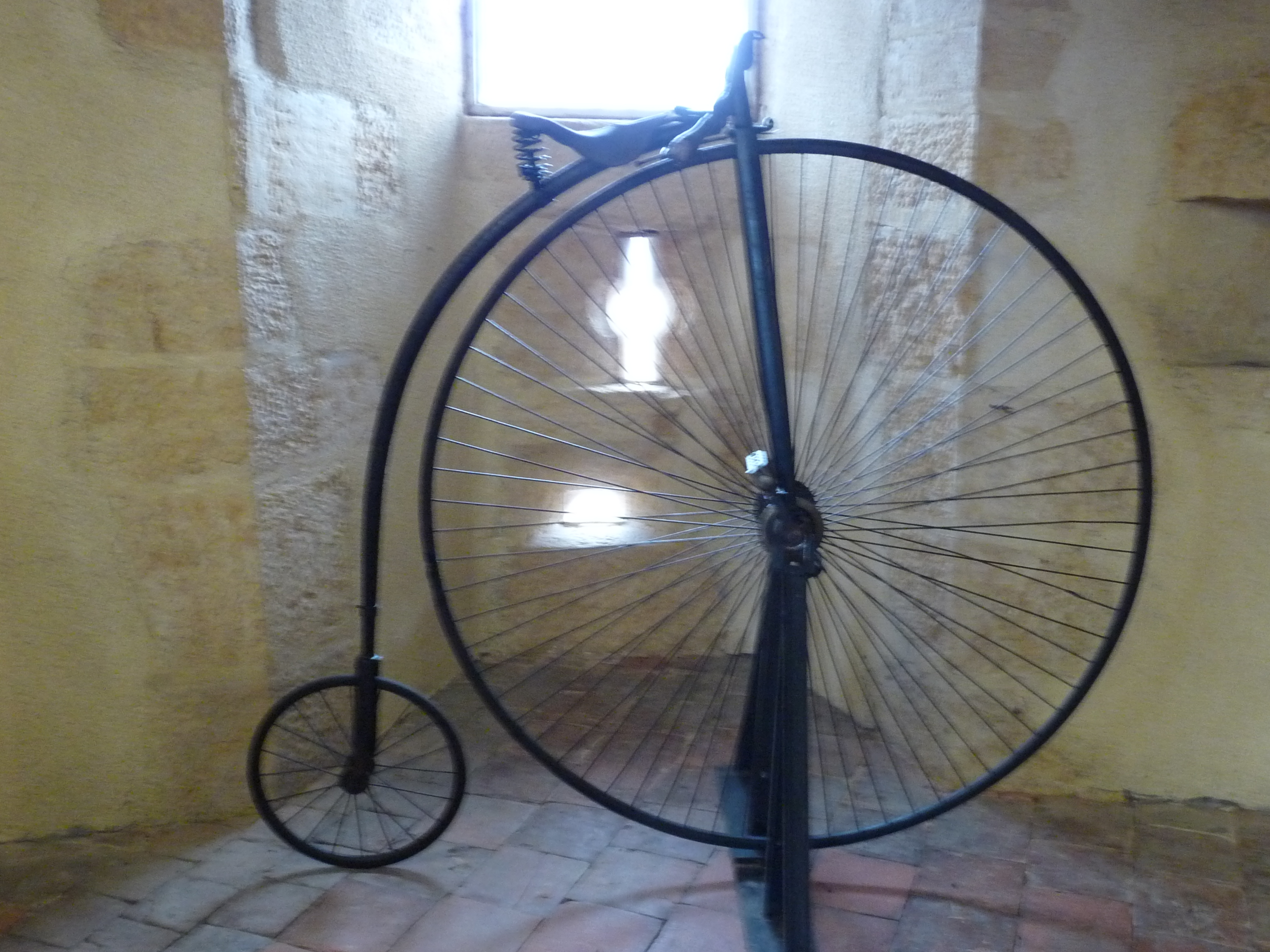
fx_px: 1174
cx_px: 725
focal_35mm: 32
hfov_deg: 56.6
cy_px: 497
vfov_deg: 44.2
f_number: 2.8
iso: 400
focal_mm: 4.8
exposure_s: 1/13
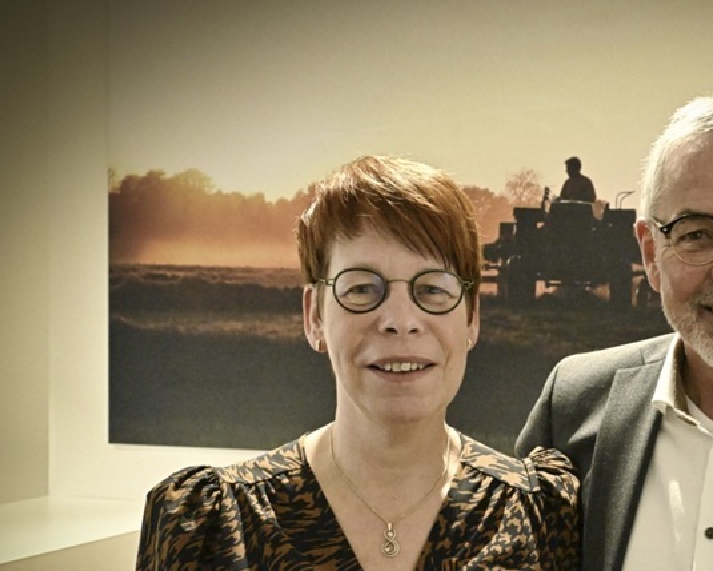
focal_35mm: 56
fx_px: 1179
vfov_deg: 27.0
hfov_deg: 32.1
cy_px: 402
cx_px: 632
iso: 12800
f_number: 9
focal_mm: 31.5
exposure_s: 1/80
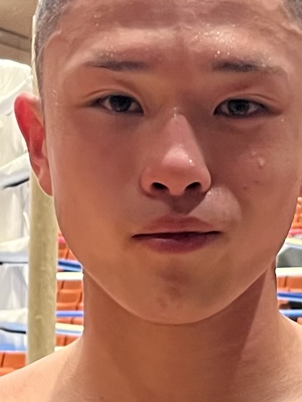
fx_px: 430
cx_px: 179
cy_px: 143
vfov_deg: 49.5
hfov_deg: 38.5
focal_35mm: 37
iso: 160
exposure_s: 1/50
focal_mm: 5.1
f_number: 1.6
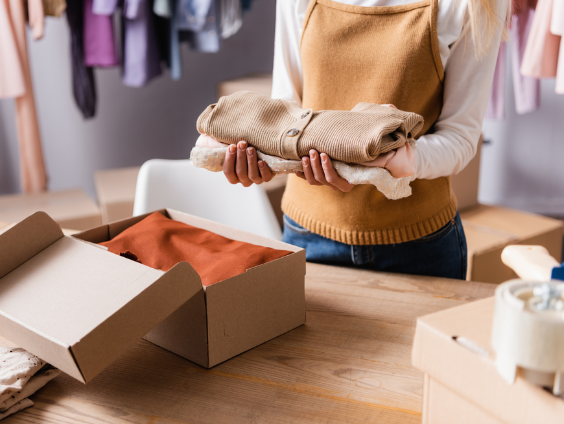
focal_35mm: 53
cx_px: 245
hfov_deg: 36.1
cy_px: 209
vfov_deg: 27.5
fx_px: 864
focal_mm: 48
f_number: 3.2
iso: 80
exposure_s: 1/200
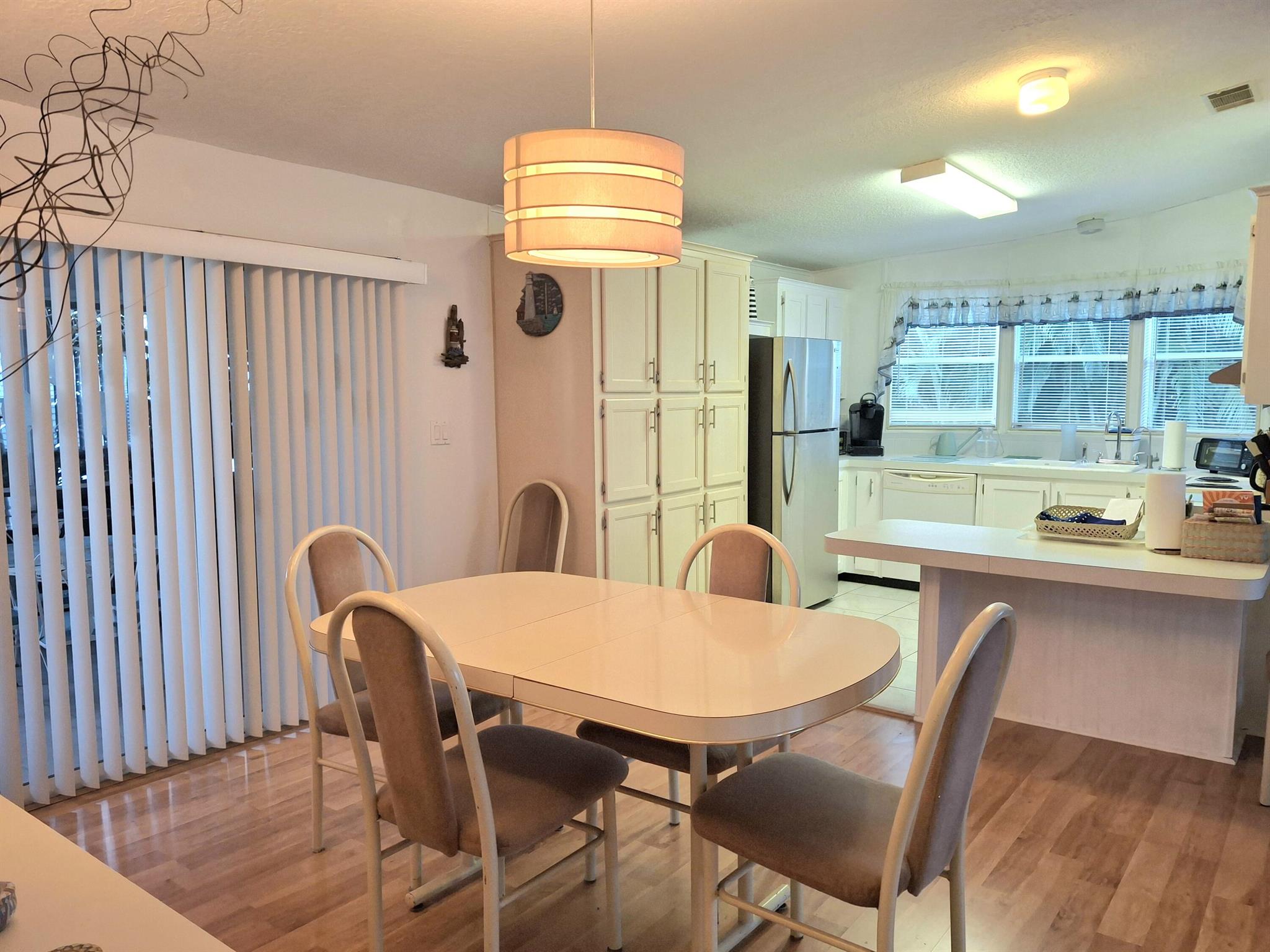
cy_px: 476
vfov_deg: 54.9
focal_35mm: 25
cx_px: 635
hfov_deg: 69.4
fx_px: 917
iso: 125
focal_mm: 4.69
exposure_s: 1/60.2
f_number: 1.8
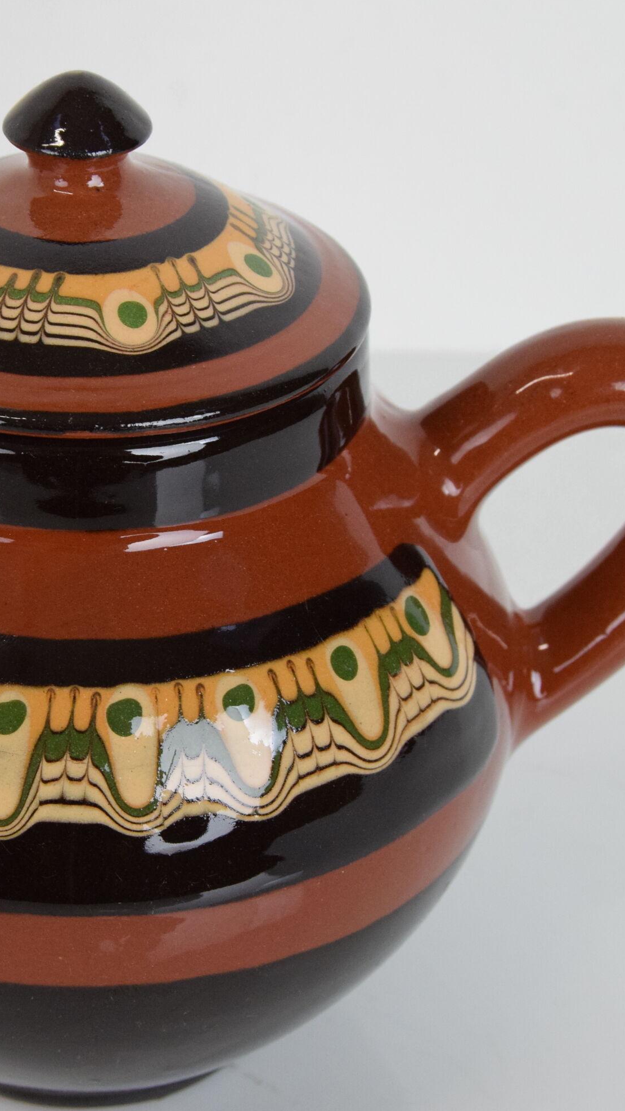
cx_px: 91
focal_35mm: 81
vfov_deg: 26.2
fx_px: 2386
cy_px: 559
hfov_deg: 14.8
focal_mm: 34
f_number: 8
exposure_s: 1/250
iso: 1600
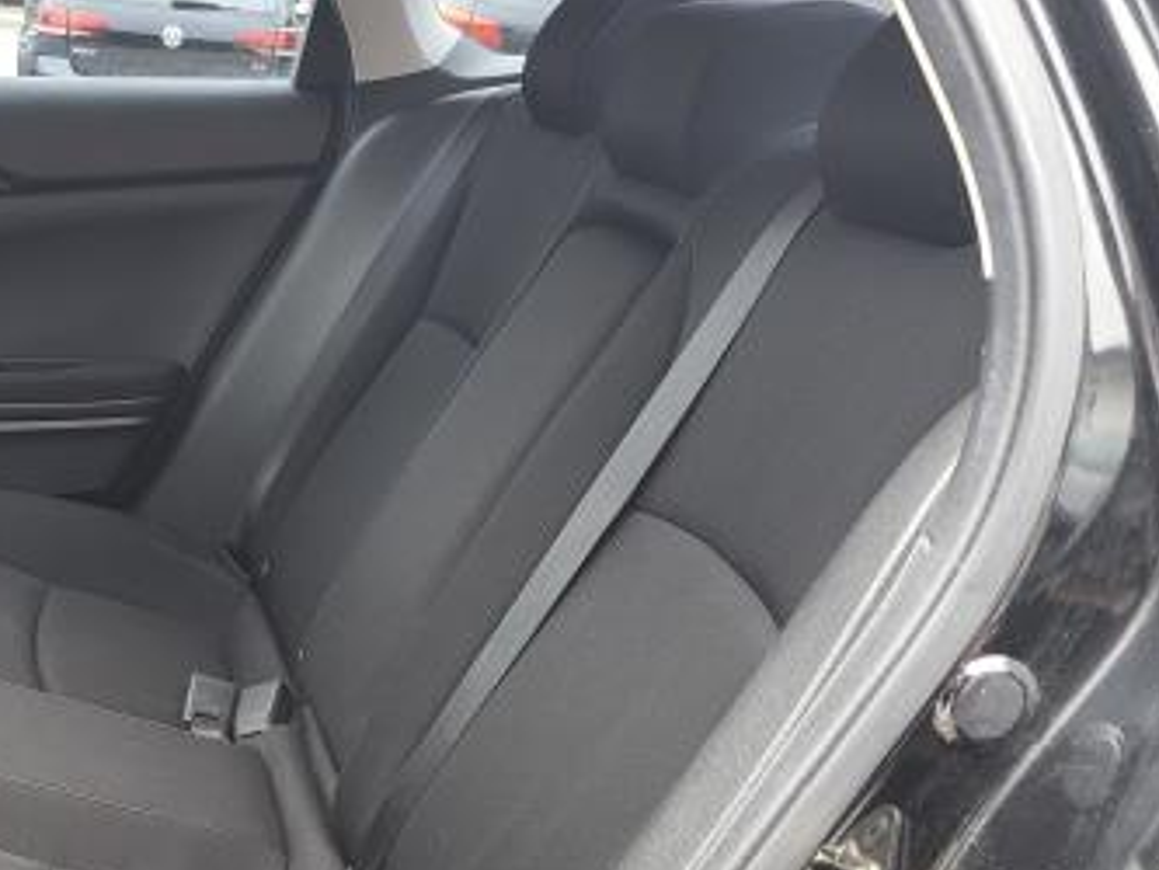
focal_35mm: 50
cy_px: 606
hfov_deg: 35.9
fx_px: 1675
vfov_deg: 28.9
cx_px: 122
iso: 200
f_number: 1.8
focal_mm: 5.4
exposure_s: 1/120
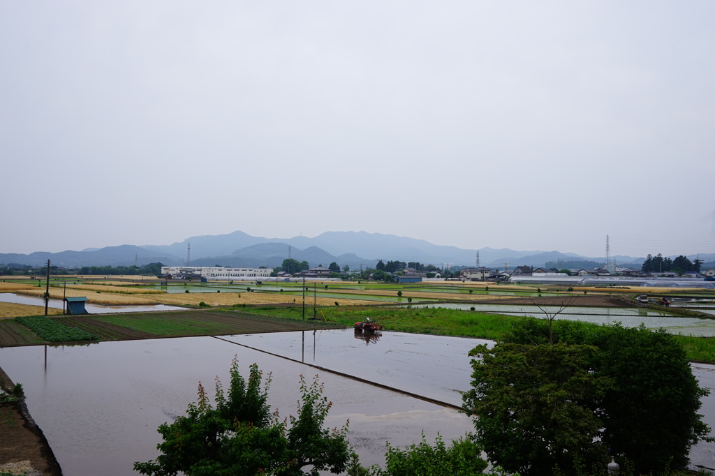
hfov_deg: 58.7
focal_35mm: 32
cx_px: 358
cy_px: 238
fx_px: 635
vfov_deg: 41.1
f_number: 8
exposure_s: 1/400
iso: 200
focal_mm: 32
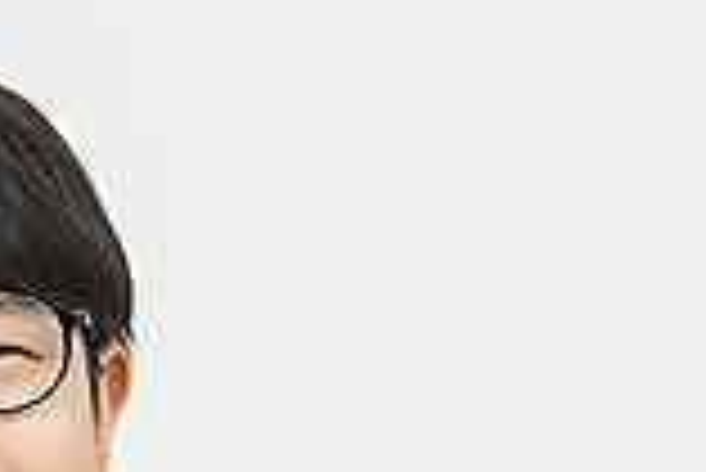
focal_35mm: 705
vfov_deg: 2.0
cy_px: 638
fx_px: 13838
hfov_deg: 2.9
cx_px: -214
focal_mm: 185
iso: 100
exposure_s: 1/125
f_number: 16
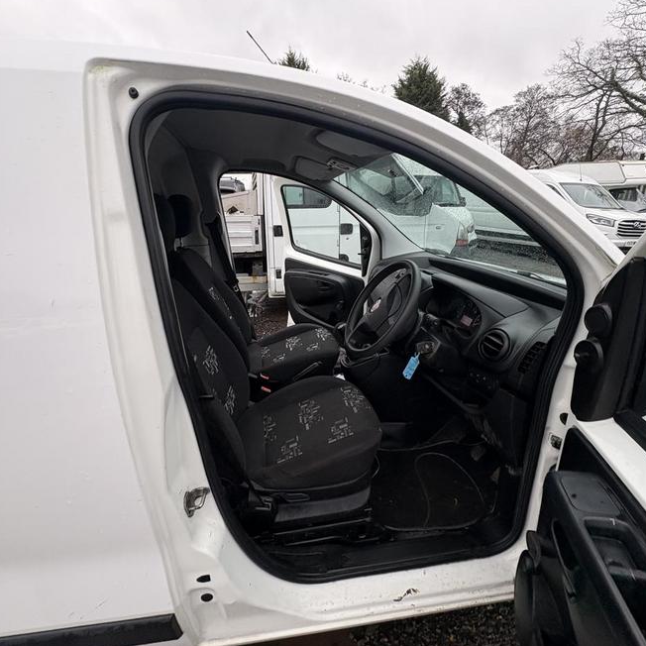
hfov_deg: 83.9
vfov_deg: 84.0
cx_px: 310
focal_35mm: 17
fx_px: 359
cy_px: 319
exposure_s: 1/111
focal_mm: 2.22
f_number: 2.2
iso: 125
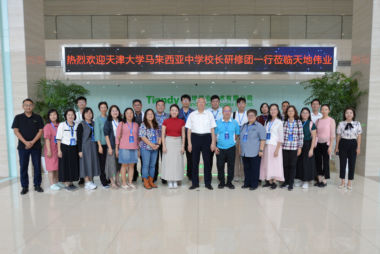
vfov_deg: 53.2
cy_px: 127
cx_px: 190
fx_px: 253
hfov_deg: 73.7
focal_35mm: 24
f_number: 5.6
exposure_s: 1/125
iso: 400
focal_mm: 24
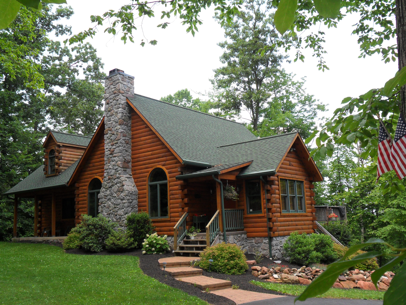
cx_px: 203
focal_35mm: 37
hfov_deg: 50.1
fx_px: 434
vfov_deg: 38.7
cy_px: 152
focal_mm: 6.6
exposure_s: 1/125
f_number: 4
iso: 100
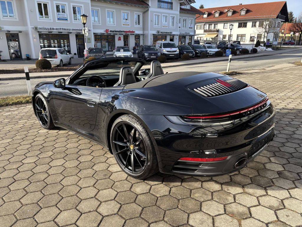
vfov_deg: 53.1
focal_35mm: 26
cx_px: 151
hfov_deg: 67.3
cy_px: 114
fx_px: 227
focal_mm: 5.96
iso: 50
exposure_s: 1/649
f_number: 1.6
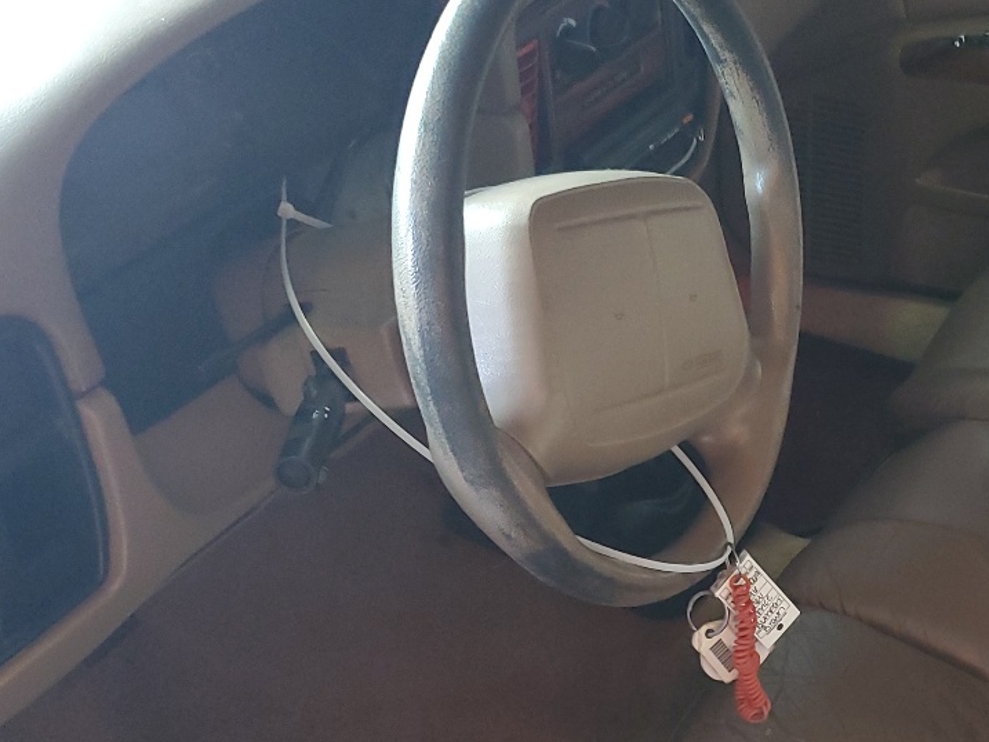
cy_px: 651
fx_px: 1657
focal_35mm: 58
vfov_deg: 24.6
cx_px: 843
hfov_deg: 32.0
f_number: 1.5
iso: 189
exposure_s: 1/60.2
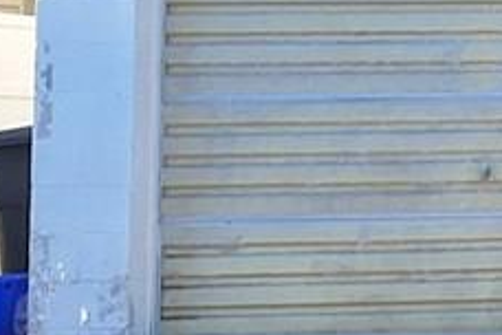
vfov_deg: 8.1
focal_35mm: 168
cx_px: 1605
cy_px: -31
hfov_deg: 9.2
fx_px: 2342
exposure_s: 1/590
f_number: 1.8
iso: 40
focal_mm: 5.54
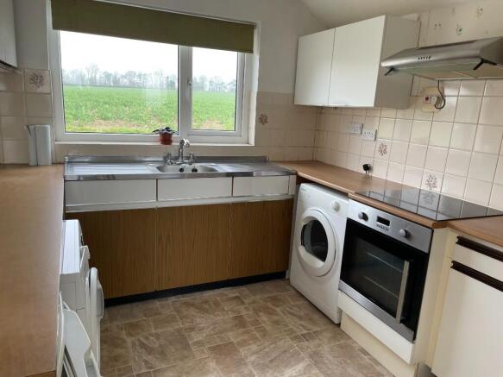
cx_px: 252
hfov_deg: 67.3
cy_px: 188
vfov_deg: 53.0
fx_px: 378
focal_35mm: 26
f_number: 1.6
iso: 40
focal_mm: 4.2
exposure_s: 1/121
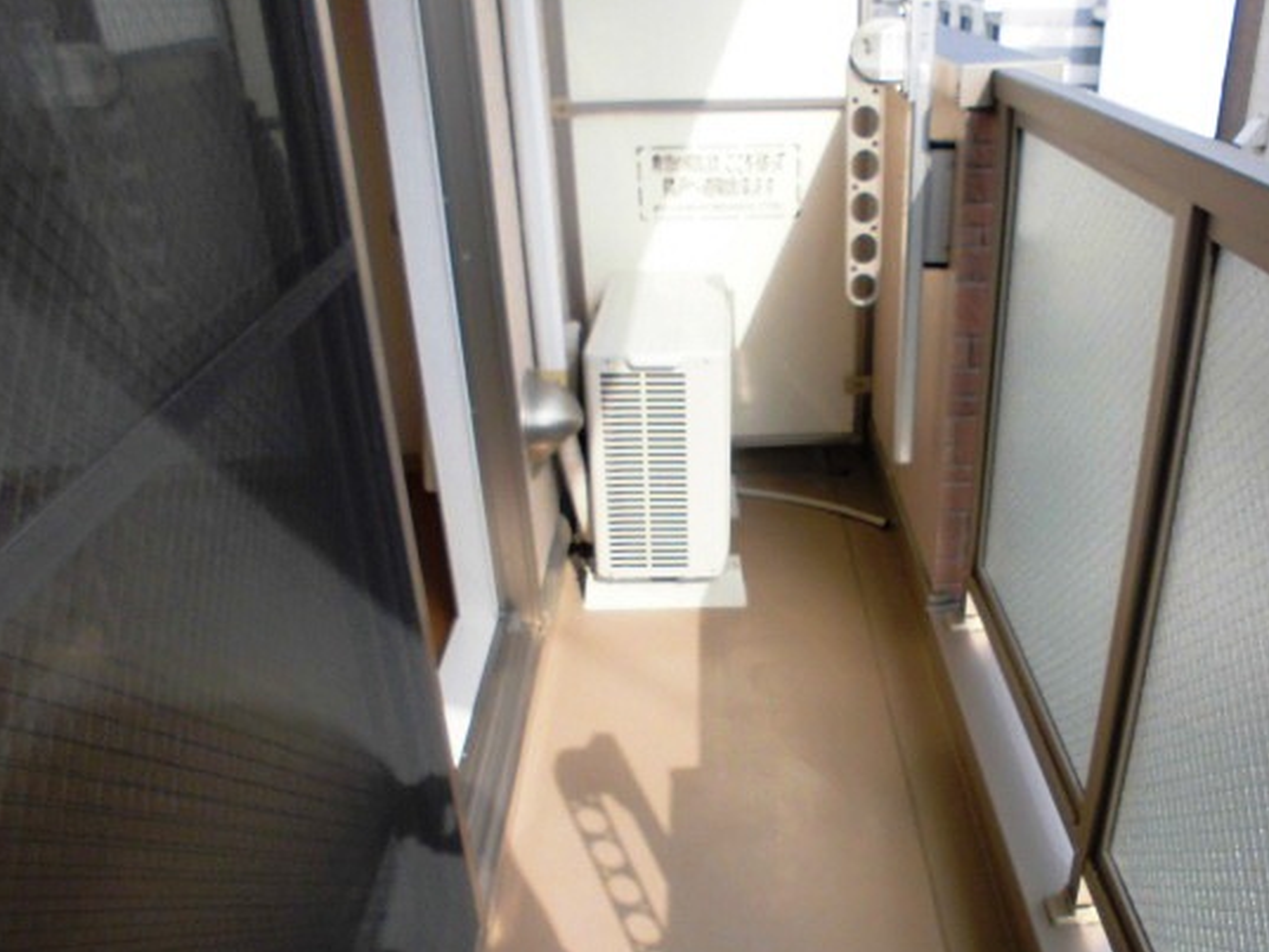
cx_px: 747
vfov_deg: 45.3
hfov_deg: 58.0
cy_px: 546
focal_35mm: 31
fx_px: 1137
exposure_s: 1/320
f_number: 3.5
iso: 100
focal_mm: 4.6
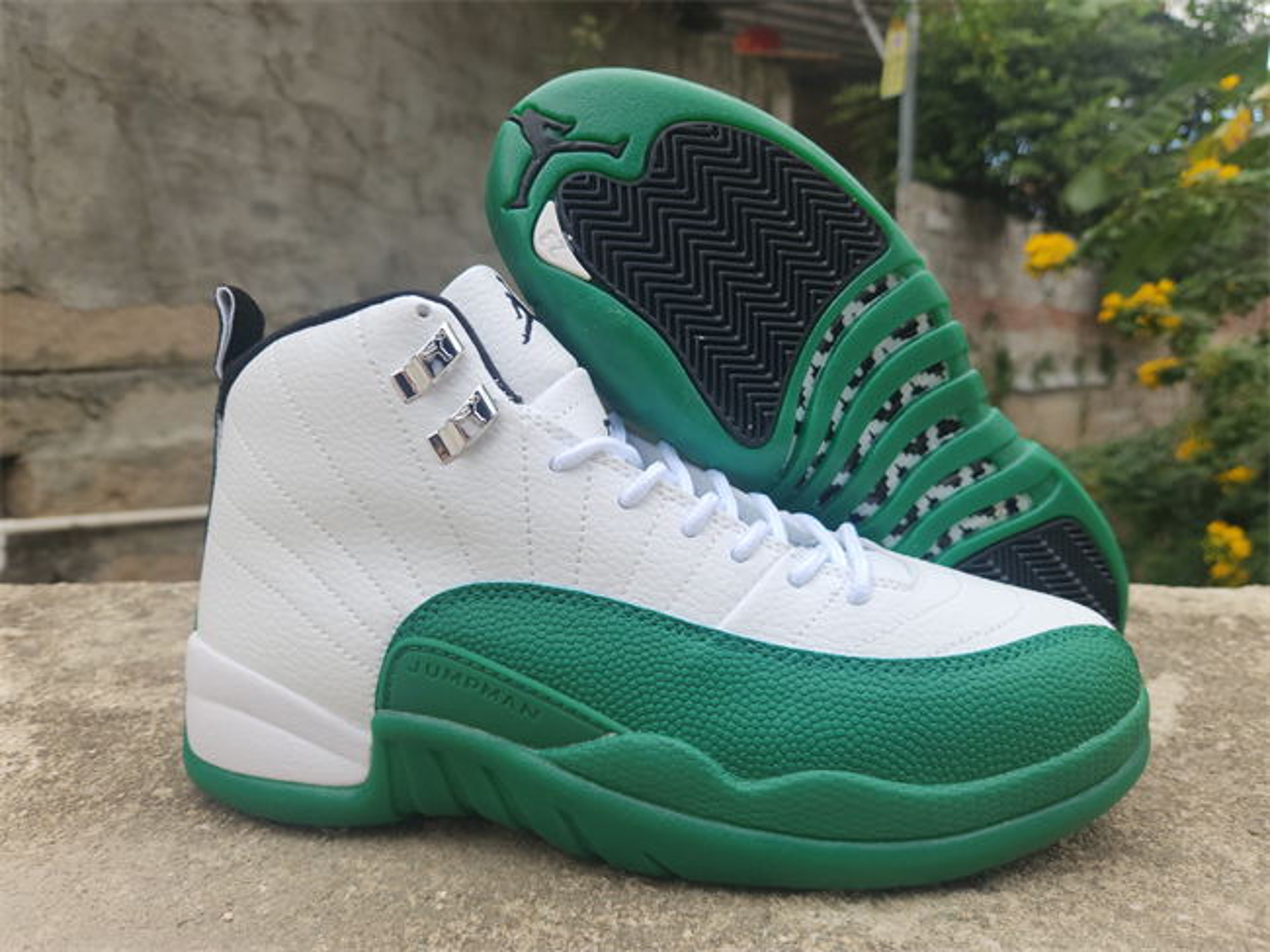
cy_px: 476
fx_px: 844
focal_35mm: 23
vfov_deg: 58.8
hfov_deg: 73.9
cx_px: 635
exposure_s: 1/162
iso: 20
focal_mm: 5.4
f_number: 1.8
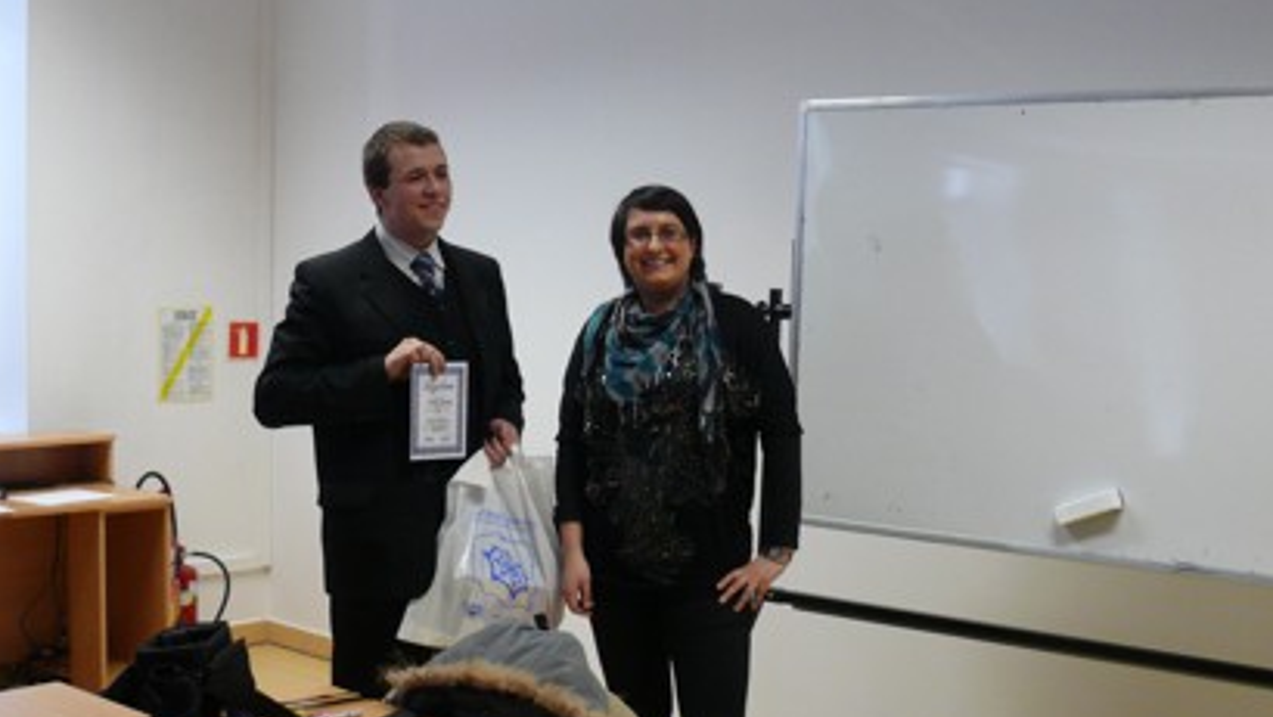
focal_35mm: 53
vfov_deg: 22.7
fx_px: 1790
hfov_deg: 38.7
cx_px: 425
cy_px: 382
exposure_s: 1/25
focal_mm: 7.4
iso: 200
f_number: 2.8
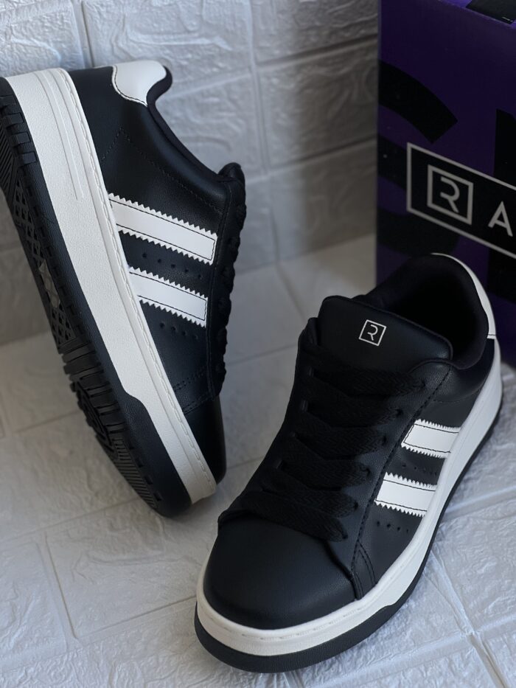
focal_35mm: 77
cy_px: 344
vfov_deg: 25.3
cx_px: 258
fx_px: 1530
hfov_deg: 19.1
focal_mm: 9
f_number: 2.8
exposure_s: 1/121
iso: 64
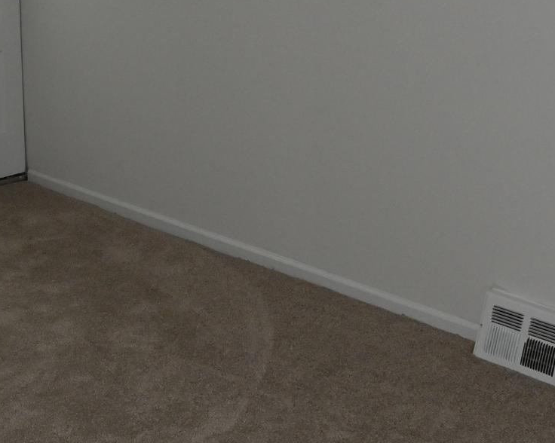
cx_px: 330
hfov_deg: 23.2
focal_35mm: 82
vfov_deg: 18.1
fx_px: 1351
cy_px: -13
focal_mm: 21
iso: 1100
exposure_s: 1/60
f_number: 4
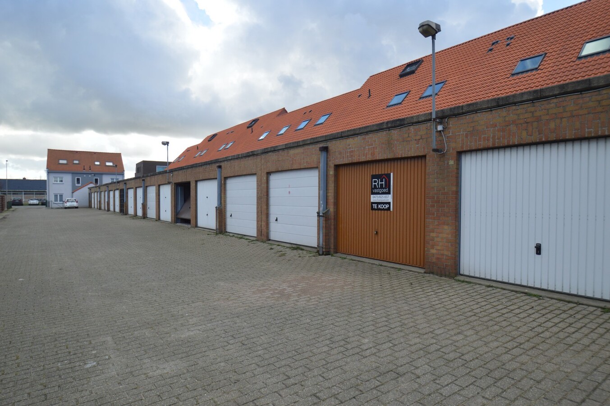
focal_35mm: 21
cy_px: 203
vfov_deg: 59.4
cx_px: 305
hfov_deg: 81.2
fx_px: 356
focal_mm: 14
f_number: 4.5
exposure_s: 1/1000
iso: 400
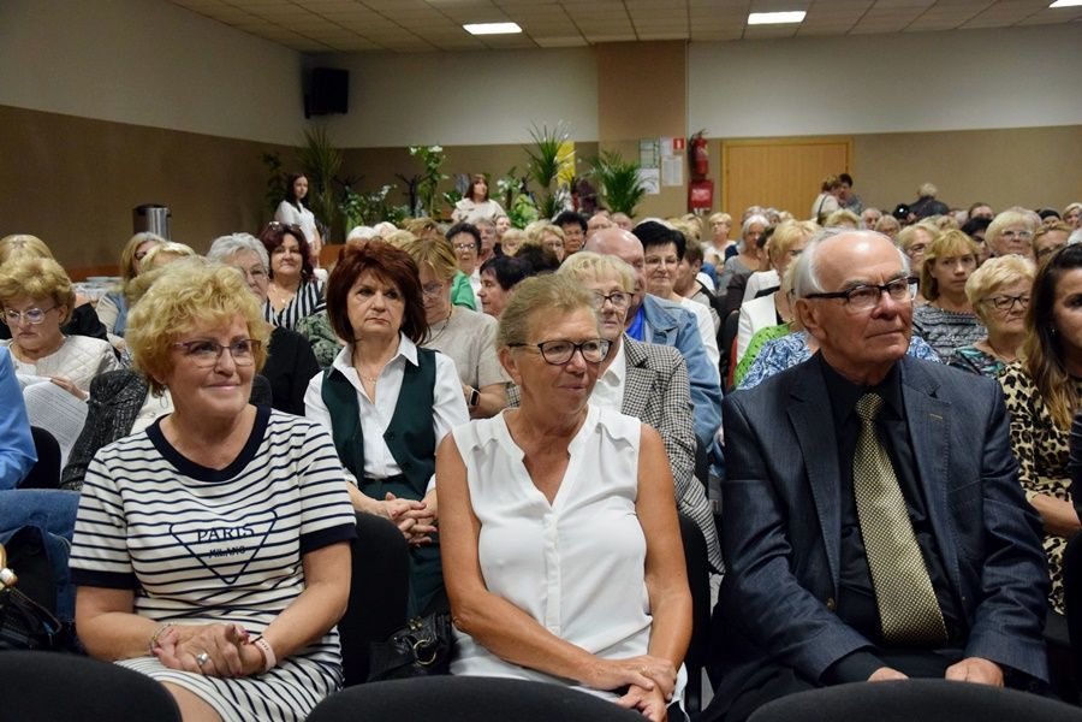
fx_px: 1262
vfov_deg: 31.9
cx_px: 541
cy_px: 361
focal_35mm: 42
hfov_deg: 46.4
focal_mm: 28
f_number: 4
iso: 2200
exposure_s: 1/100
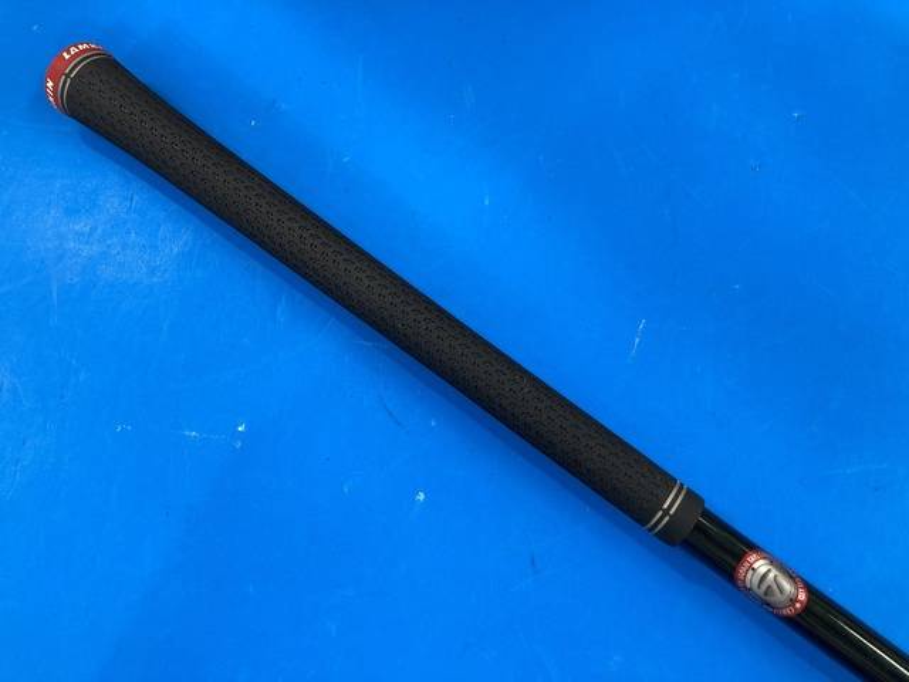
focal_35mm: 28
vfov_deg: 49.7
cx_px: 454
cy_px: 341
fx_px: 735
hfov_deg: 63.4
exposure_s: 1/50
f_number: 1.8
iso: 64
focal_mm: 3.99
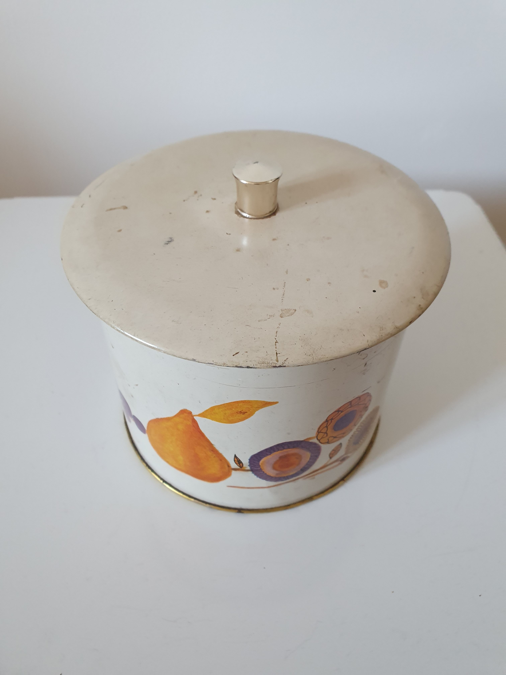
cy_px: 338
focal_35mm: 26
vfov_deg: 67.3
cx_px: 253
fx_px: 507
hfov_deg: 53.1
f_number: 2.4
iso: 400
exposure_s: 1/50
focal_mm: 4.32
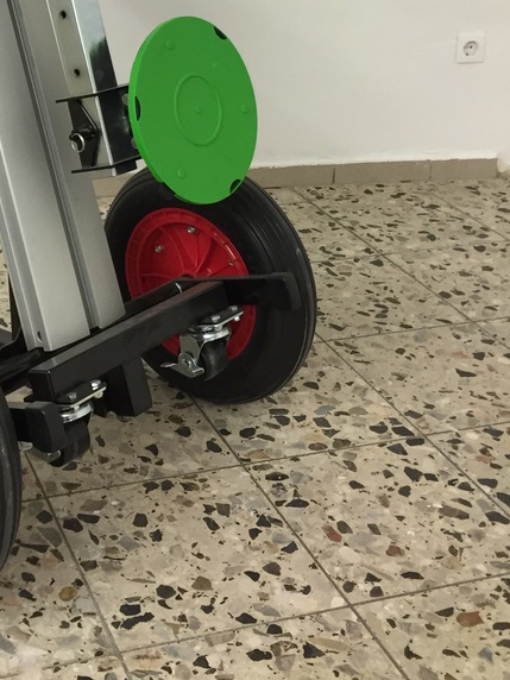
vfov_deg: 30.4
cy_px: -2
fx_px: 1159
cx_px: -2
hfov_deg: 23.7
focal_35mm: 59
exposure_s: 1/33
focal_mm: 4.15
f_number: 2.2
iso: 125
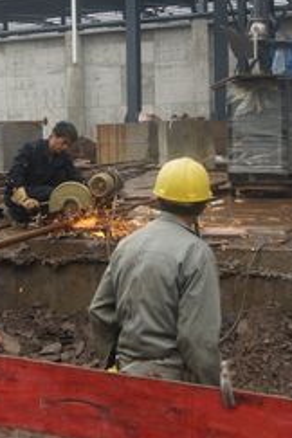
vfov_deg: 29.5
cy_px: 161
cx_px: 79
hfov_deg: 19.9
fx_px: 827
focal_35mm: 68
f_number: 5.6
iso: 200
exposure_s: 1/50
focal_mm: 22
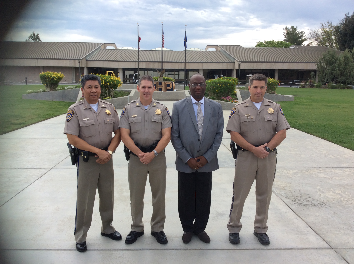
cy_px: 132
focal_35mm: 32
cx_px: 177
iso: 32
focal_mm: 3.3
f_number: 2.4
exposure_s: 1/221
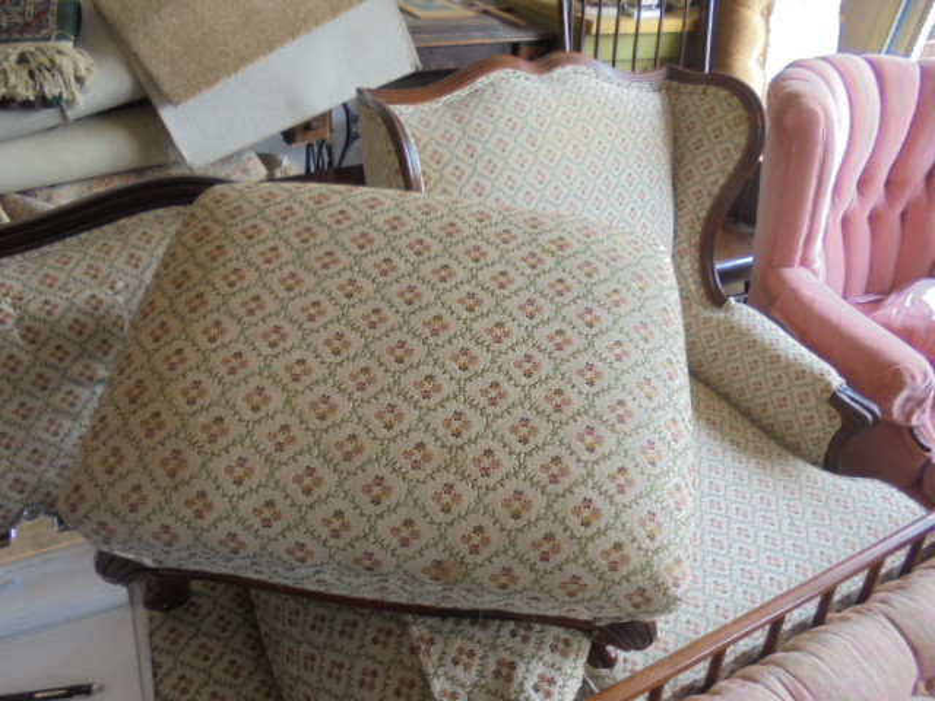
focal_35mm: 26
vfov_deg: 53.1
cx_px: 468
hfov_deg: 67.3
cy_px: 350
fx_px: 702
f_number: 3.5
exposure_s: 1/30
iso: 100
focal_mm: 4.6
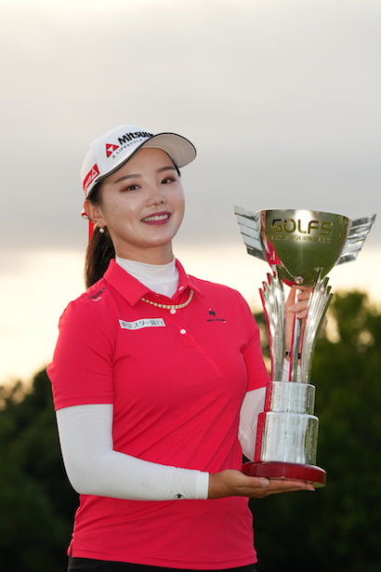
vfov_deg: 9.5
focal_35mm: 216
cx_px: 190
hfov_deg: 6.4
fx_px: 3429
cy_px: 286
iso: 1600
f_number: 10
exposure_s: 1/400
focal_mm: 216
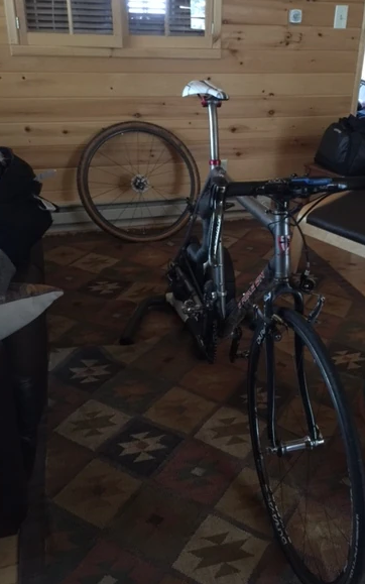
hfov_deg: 37.0
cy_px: 286
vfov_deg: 56.7
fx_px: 541
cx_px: 237
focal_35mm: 34
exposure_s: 1/4
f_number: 2.2
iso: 125
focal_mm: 4.15
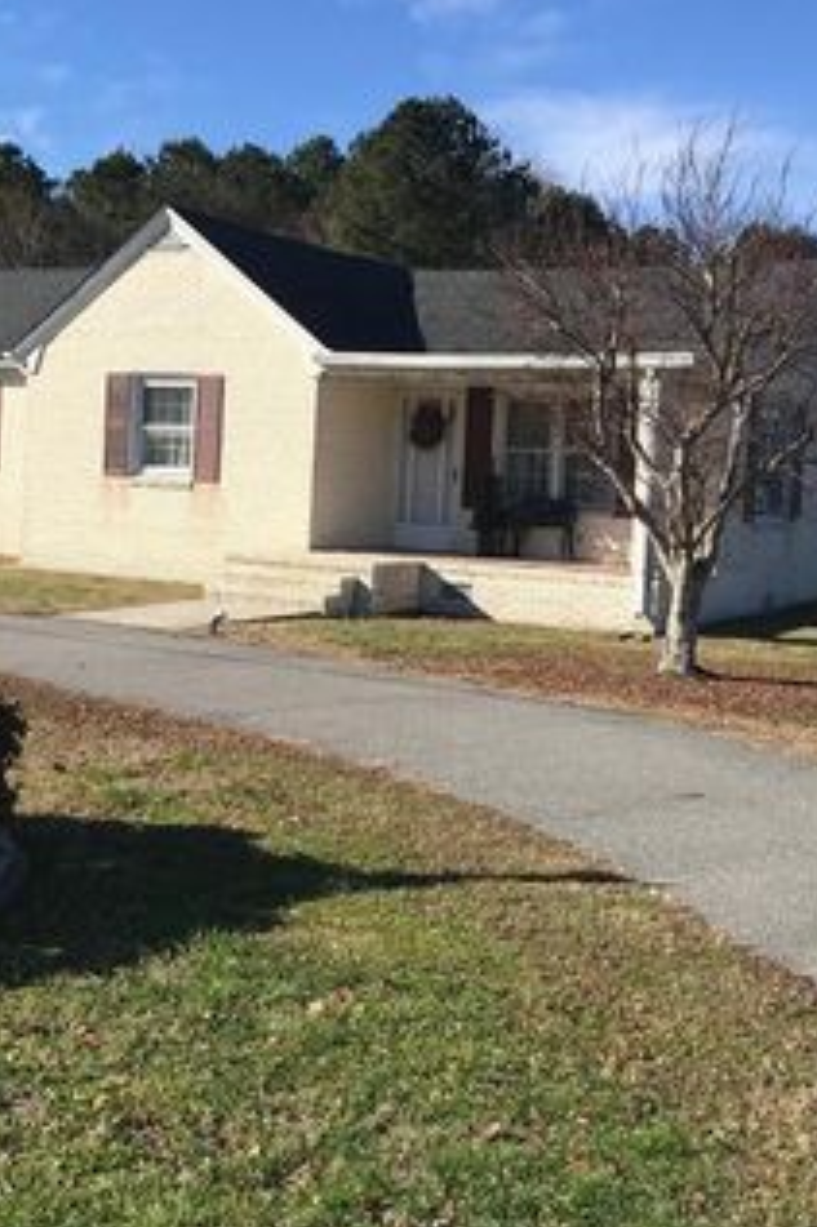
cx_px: 310
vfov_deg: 42.7
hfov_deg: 29.1
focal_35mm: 46
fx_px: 1568
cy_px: 536
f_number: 1.8
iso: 20
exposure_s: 1/2227
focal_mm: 3.99
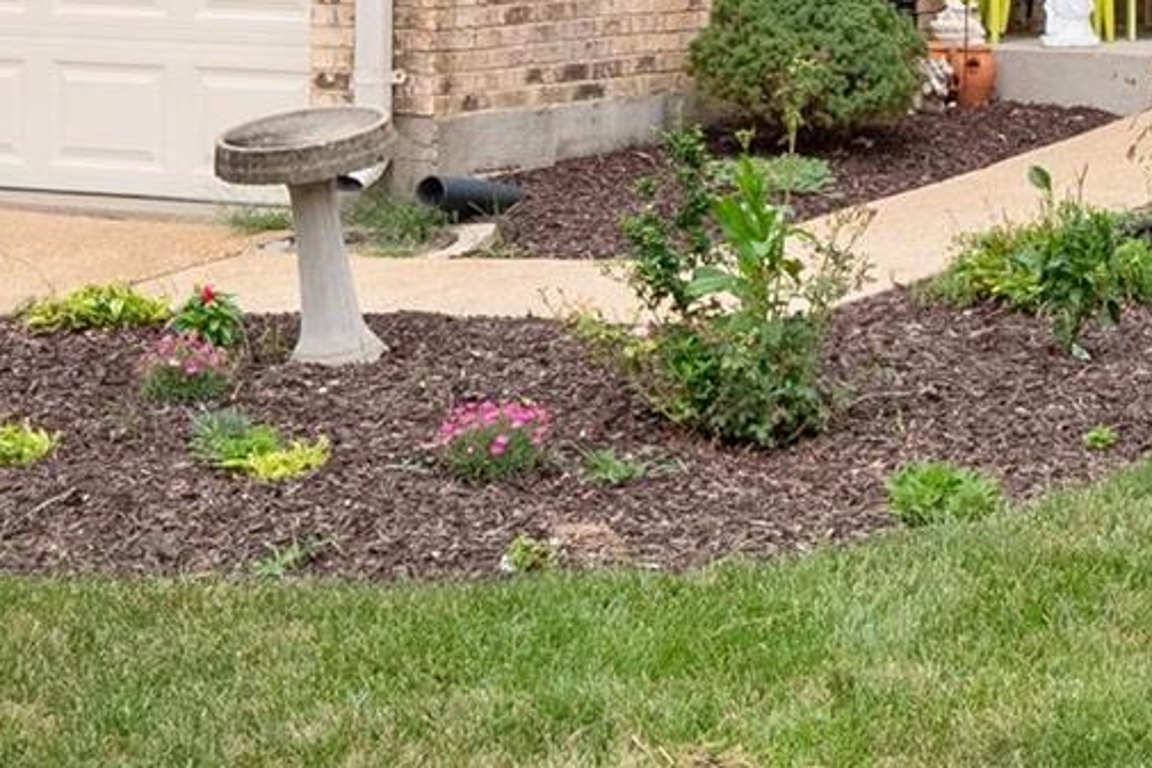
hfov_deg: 17.5
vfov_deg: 11.5
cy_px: -367
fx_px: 3649
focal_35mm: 114
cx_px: 1198
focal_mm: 18
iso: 400
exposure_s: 1/640
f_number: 8
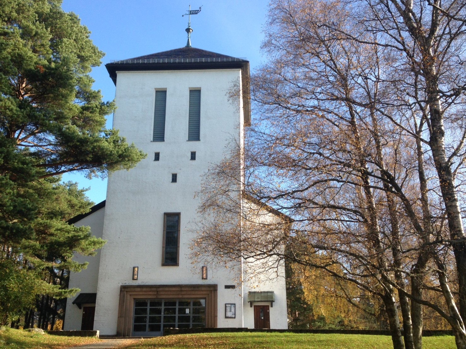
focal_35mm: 33
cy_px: 174
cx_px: 233
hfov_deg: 55.4
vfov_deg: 42.9
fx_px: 444
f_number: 2.4
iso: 50
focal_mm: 4.12
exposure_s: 1/511
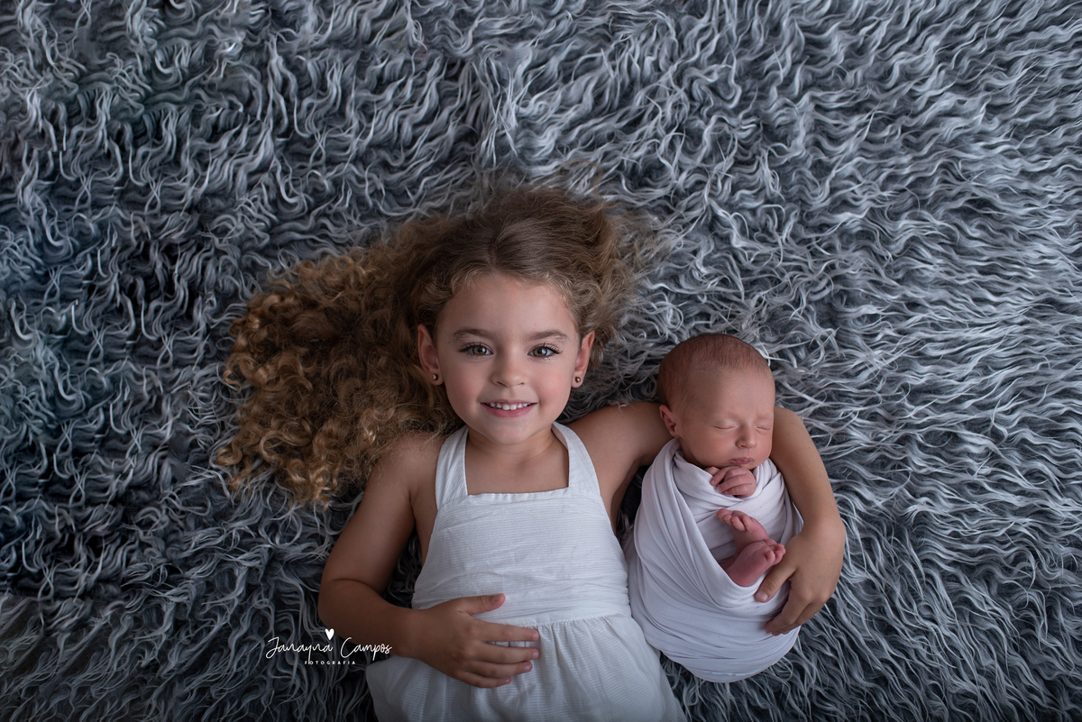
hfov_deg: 54.4
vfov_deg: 37.9
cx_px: 541
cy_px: 361
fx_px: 1052
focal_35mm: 35
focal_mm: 35
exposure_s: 1/200
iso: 100
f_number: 2.8
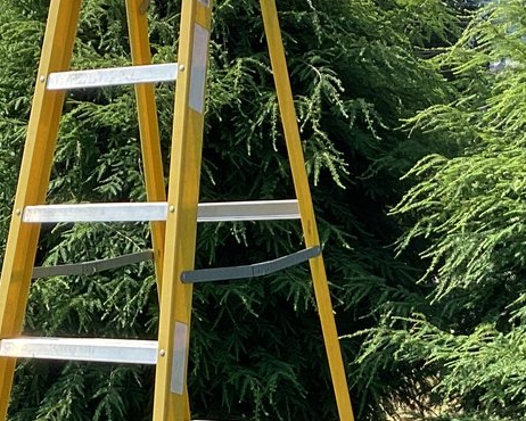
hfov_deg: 19.1
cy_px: 411
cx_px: 63
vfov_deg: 15.3
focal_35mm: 99
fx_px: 1542
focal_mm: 3.3
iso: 25
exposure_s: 1/679
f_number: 2.4
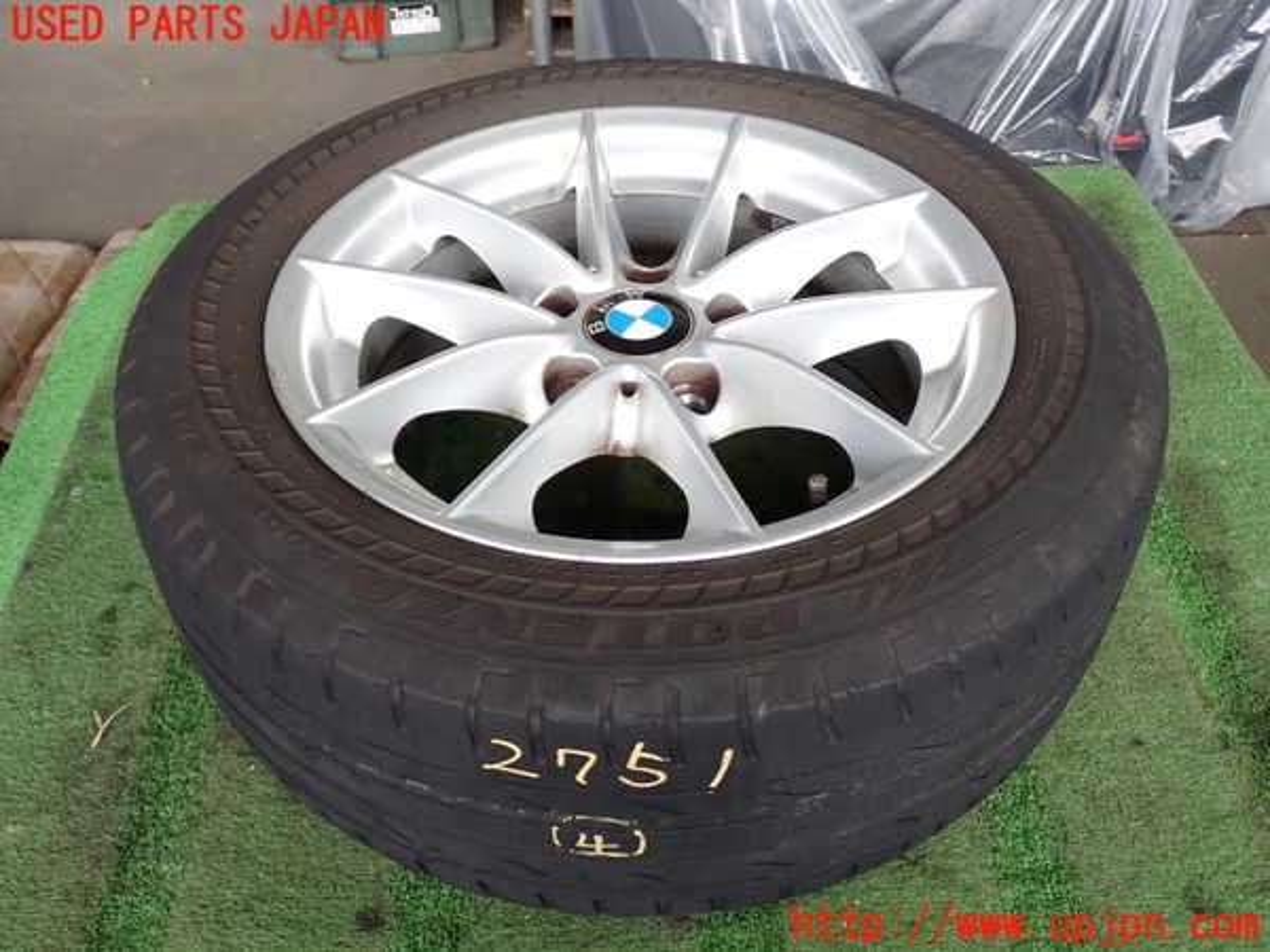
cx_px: 635
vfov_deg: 44.2
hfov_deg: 56.8
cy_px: 476
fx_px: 1174
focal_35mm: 32
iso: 160
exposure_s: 1/60
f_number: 2.4
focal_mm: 5.79
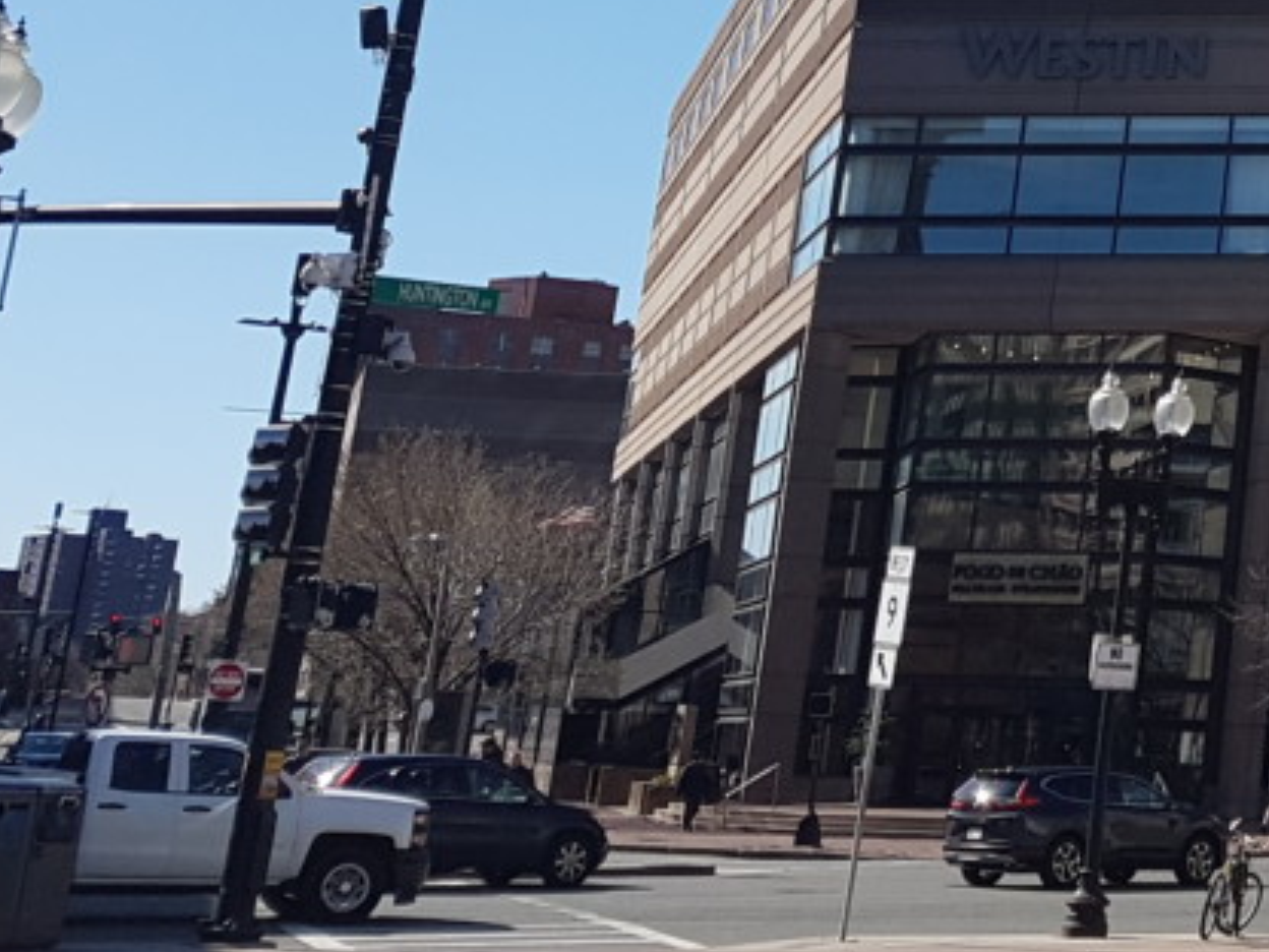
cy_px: -302
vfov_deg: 18.2
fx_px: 2749
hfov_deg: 22.6
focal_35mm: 75
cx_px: 1745
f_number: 1.7
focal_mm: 4.2
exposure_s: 1/2112
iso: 40
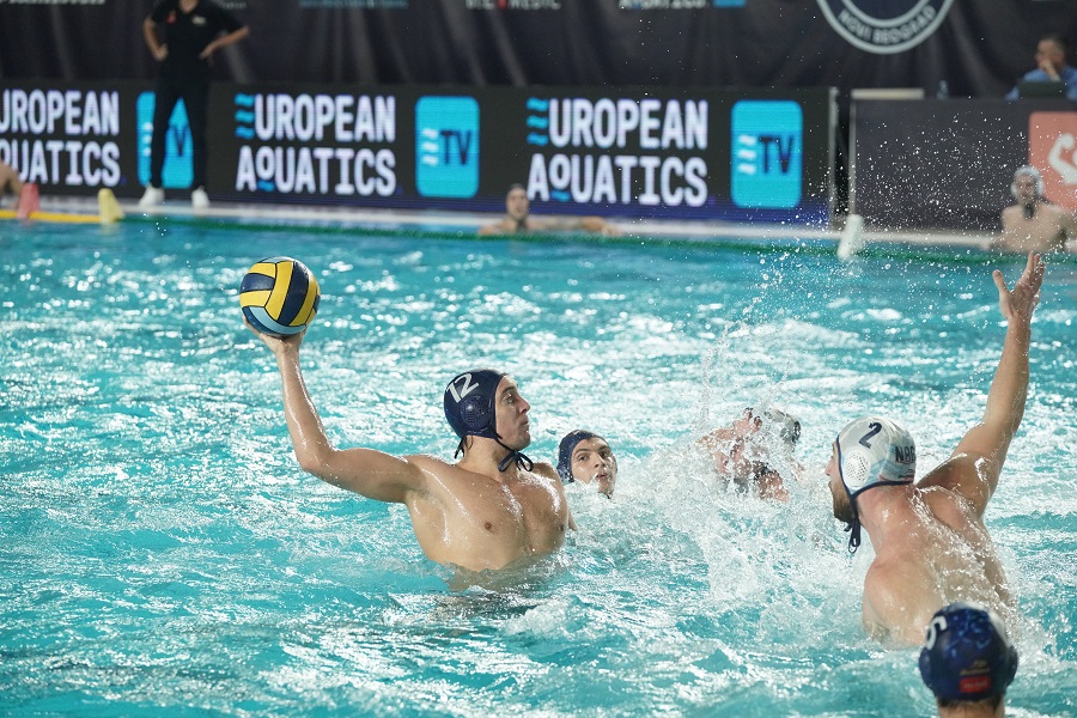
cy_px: 359
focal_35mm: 142
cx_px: 538
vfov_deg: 9.7
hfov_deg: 14.4
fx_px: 4248
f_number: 4.5
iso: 5000
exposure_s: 1/2000
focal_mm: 142
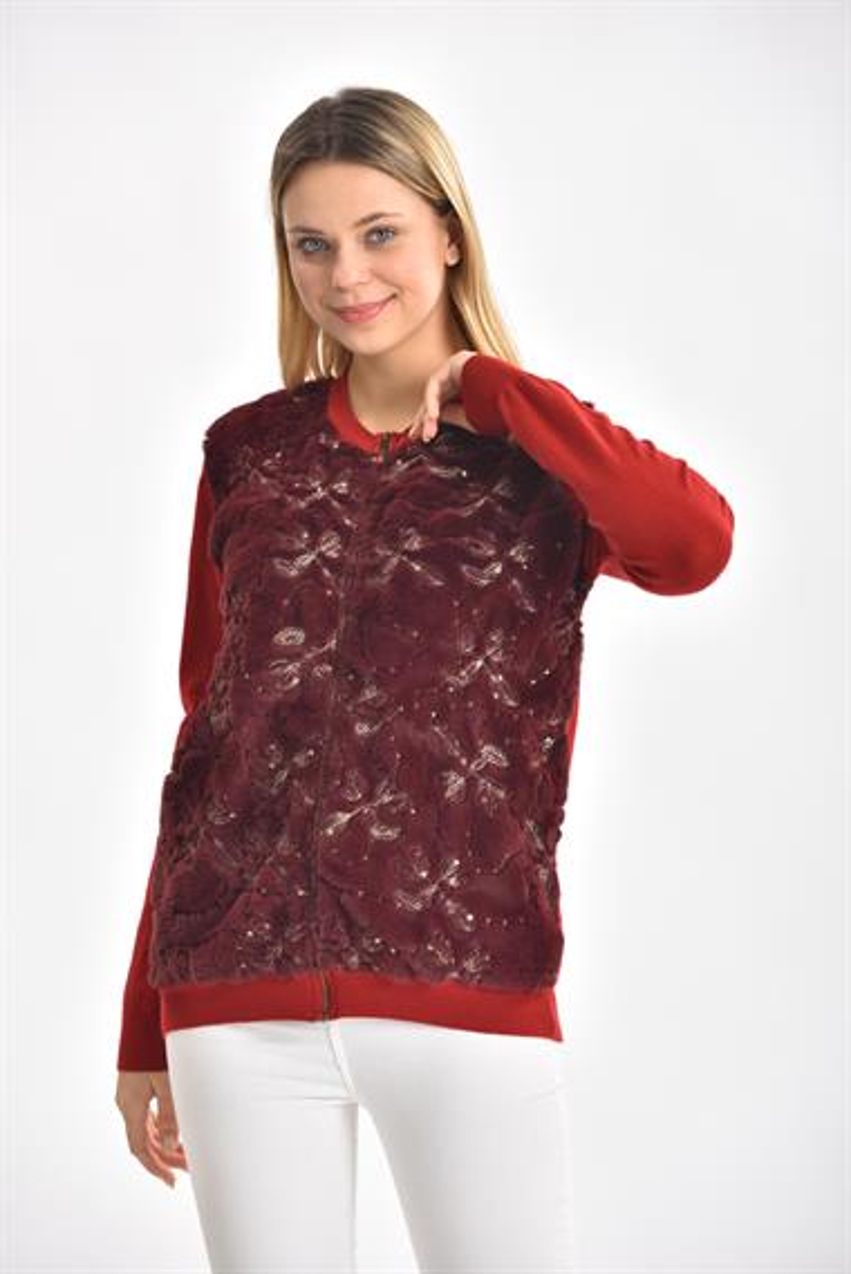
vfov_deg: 12.8
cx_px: 426
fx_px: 5666
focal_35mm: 160
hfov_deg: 8.6
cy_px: 637
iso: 100
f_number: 6.3
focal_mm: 160
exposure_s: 1/160
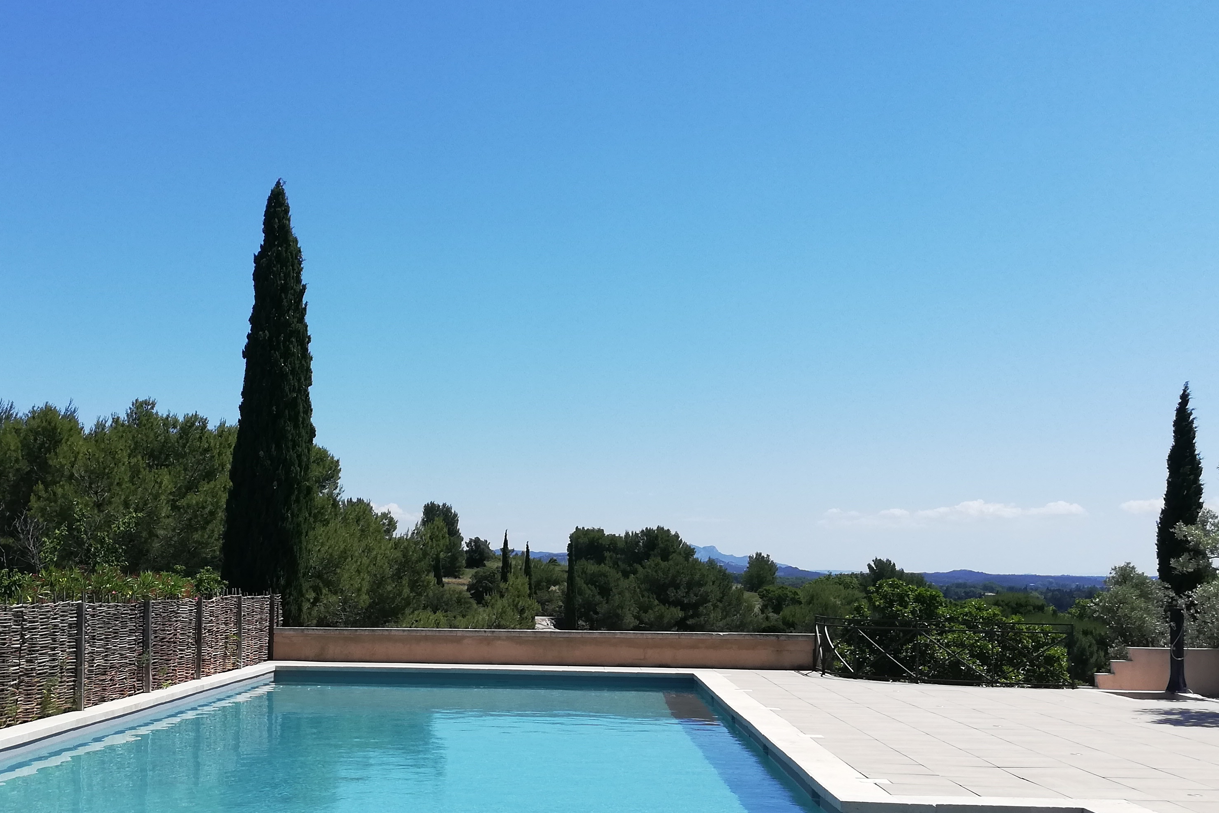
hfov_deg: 45.8
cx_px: 428
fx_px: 1422
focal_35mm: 42
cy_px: 539
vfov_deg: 31.7
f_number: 2.2
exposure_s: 1/1107
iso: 50
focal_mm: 3.81
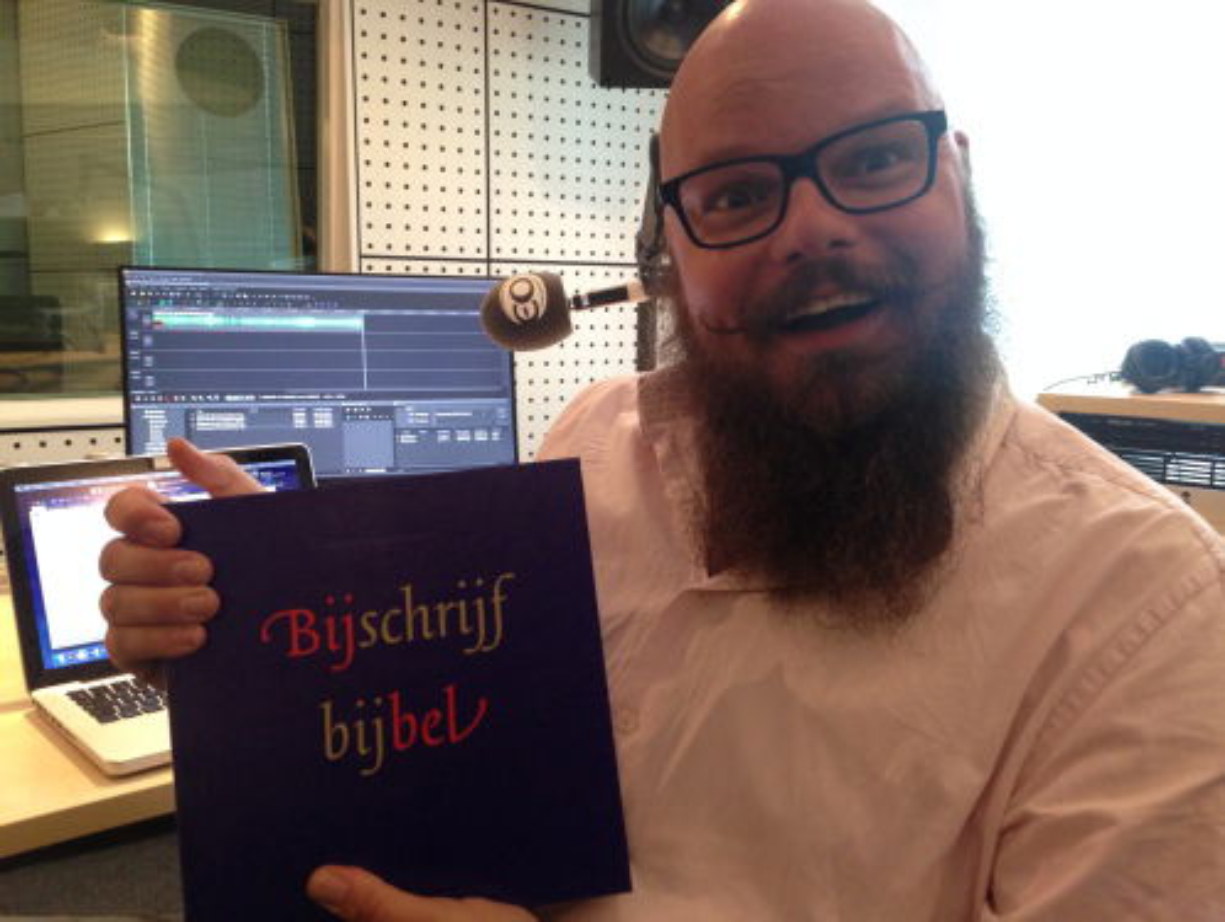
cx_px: 612
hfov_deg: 55.3
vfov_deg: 43.0
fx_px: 1170
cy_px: 461
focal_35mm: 33
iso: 200
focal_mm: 4.12
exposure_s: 1/20
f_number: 2.4
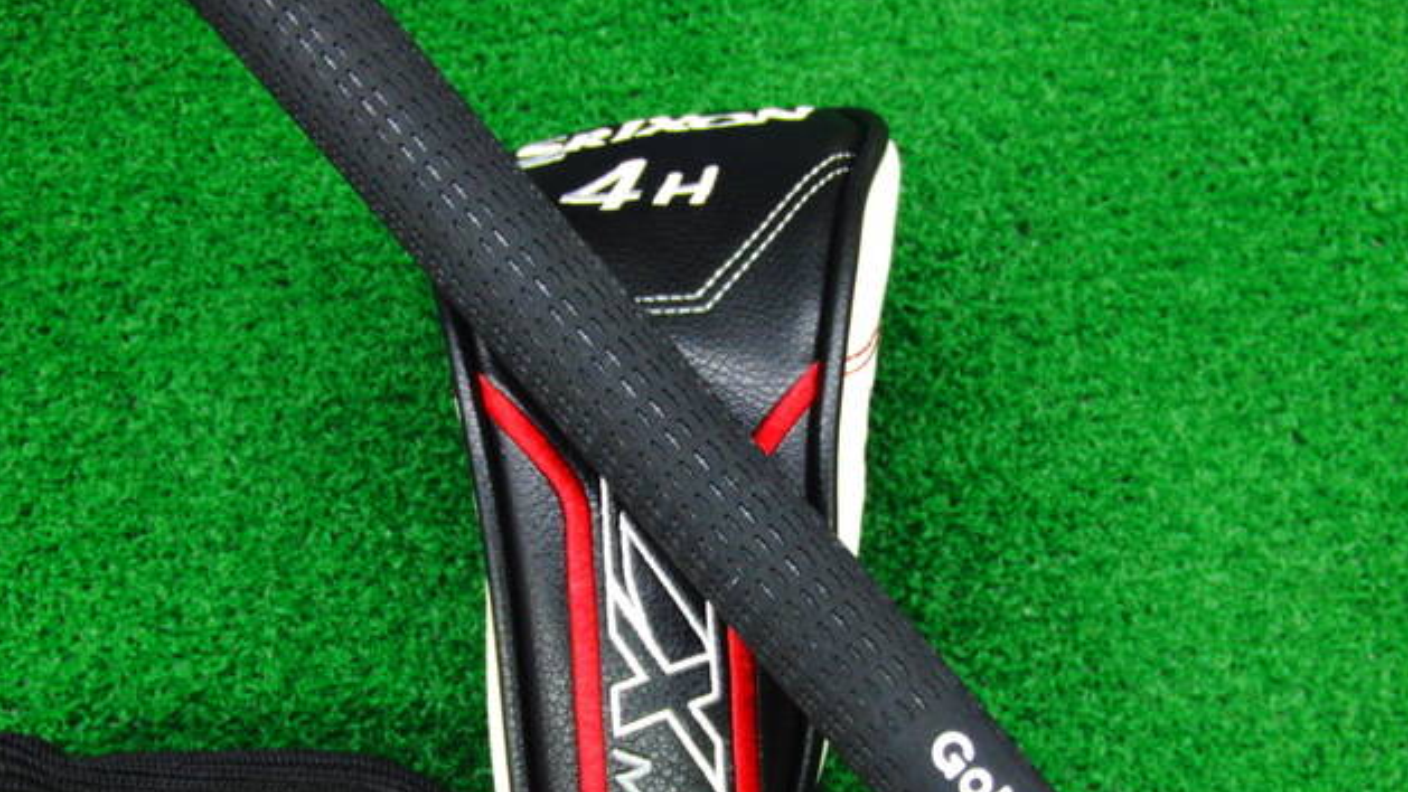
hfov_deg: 49.4
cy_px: 532
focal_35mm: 41
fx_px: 1531
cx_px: 710
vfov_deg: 28.8
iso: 400
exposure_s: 1/30
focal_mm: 6.42
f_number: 3.6
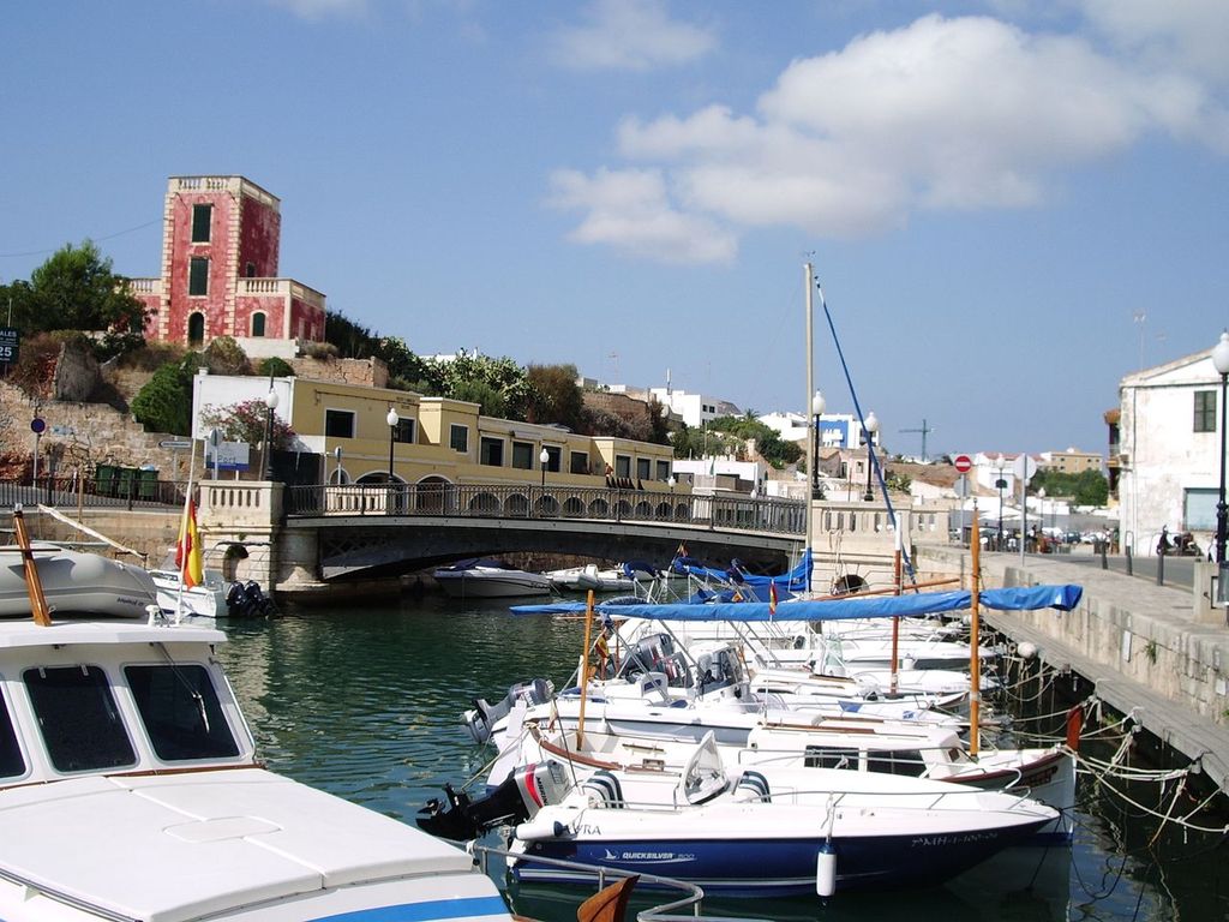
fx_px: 1456
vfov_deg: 35.1
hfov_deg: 45.8
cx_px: 614
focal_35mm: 41
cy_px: 461
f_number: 4.6
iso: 50
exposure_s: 1/500
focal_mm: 6.8
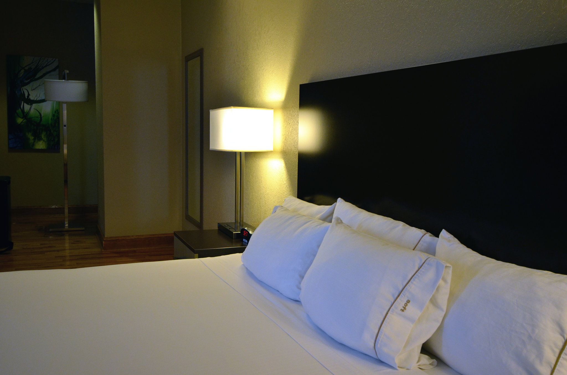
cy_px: 188
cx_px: 284
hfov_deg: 53.2
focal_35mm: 36
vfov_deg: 36.7
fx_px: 566
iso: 640
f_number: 4.5
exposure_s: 1/60
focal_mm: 24
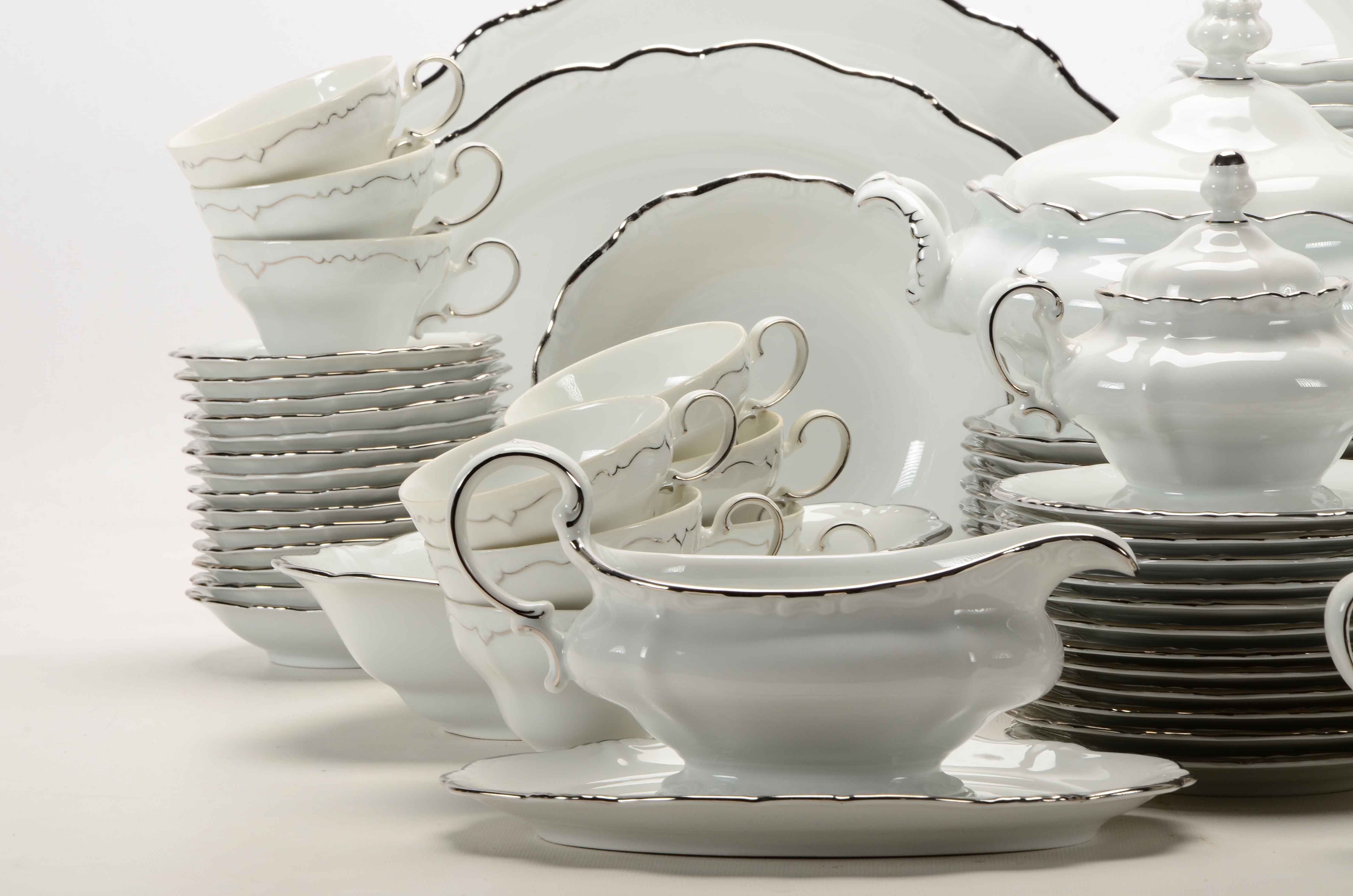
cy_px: 448
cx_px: 676
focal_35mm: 158
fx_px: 5907
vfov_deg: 8.7
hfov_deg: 13.1
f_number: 18
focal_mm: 105
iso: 200
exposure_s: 1/160
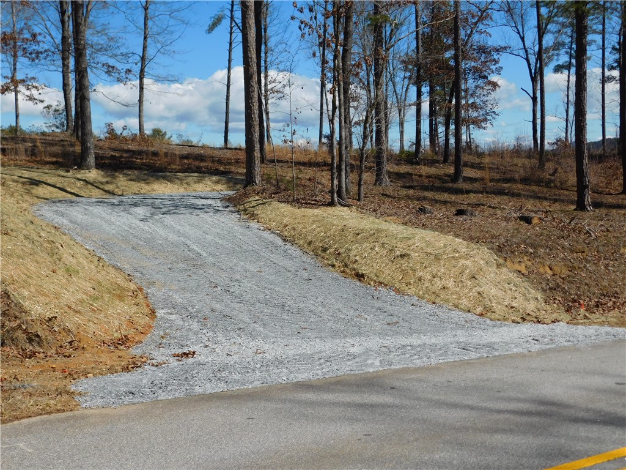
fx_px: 814
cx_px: 313
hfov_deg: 42.1
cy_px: 235
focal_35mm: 45
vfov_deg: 32.2
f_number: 7.4
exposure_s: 1/400
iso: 125
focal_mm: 8
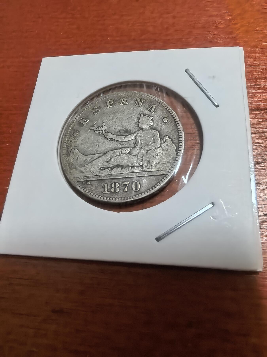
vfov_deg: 71.6
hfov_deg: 56.8
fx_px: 247
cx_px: 134
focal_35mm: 24
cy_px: 178
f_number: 2.2
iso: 640
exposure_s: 1/30
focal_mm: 1.68
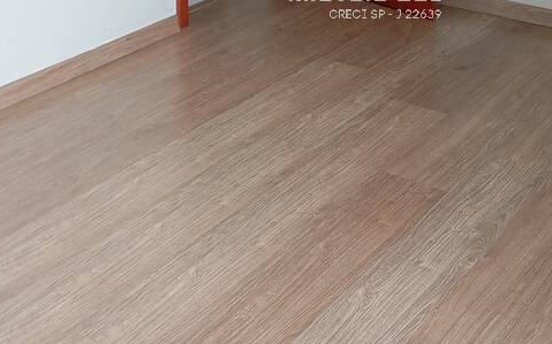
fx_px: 1008
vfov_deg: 18.6
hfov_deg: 30.6
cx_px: 309
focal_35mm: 67
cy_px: -43
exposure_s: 1/40
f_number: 1.8
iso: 728
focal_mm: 4.22
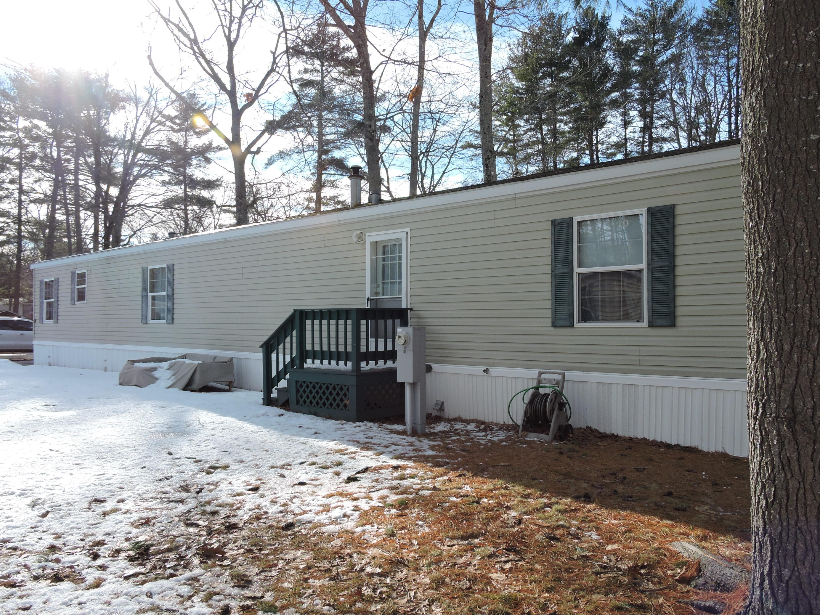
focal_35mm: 26
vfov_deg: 53.0
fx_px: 616
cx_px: 428
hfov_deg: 67.3
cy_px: 321
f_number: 3.3
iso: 100
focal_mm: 4.3
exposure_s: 1/640
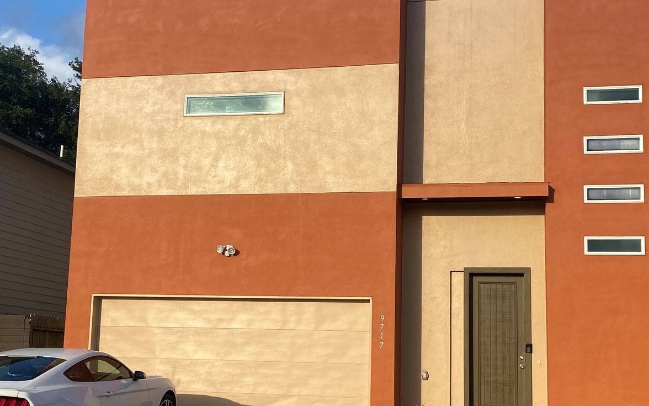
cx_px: 317
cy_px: 251
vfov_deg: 26.8
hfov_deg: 41.8
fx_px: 849
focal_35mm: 48
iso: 32
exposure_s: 1/2105
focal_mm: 4.25
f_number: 1.8
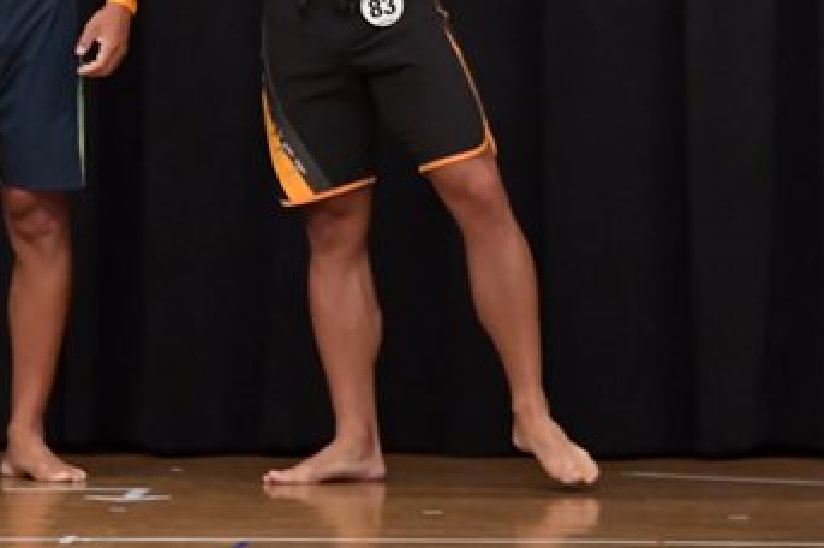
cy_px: -43
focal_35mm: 577
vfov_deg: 2.4
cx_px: 68
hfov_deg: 3.6
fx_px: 13194
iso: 6400
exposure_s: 1/400
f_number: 5.6
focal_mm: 170
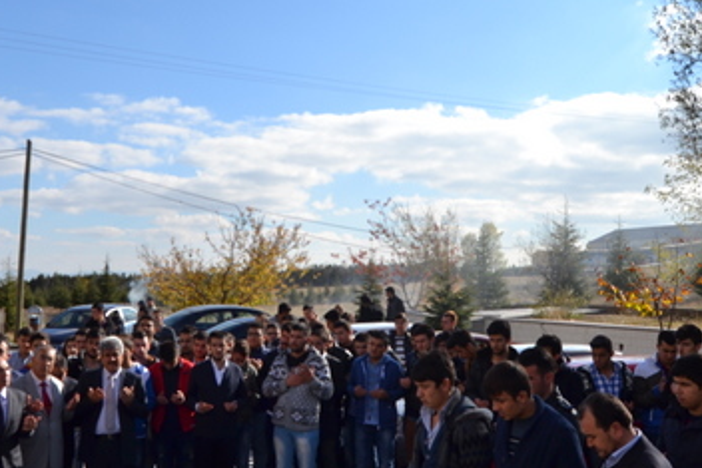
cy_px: 199
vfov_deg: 29.2
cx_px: 251
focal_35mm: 46
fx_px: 897
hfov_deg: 42.3
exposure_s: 1/320
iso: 100
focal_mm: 18
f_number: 9
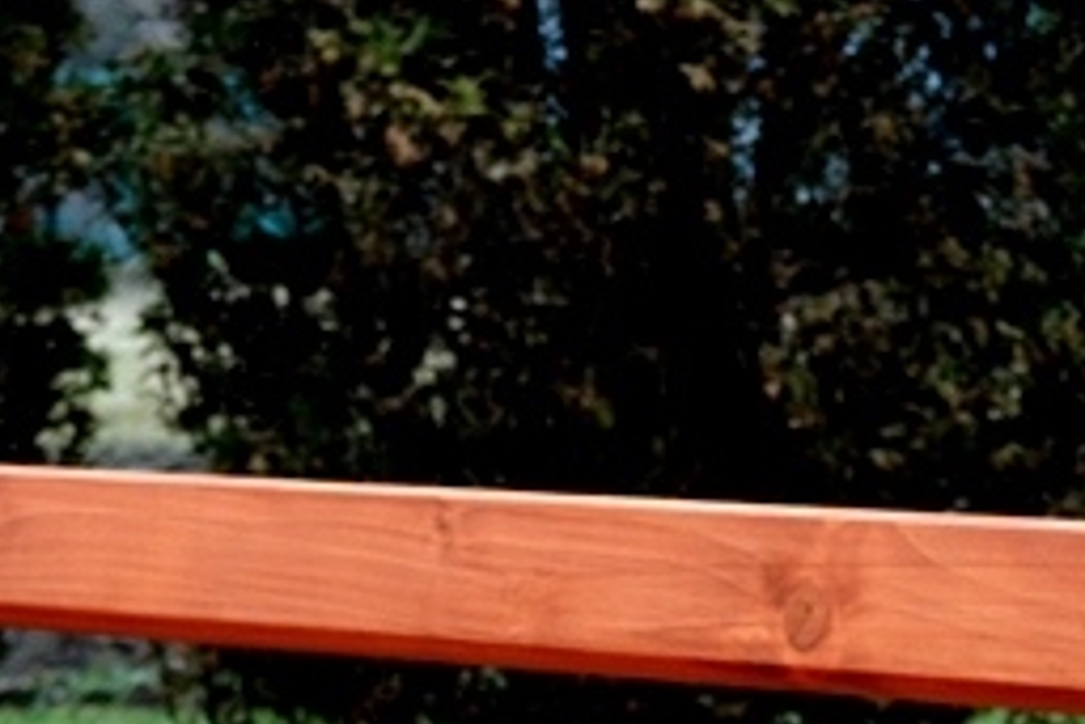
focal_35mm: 192
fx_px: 5790
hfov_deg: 10.7
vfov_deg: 7.0
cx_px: 555
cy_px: 1374
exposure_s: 1/40
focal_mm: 32
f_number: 4.8
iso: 400
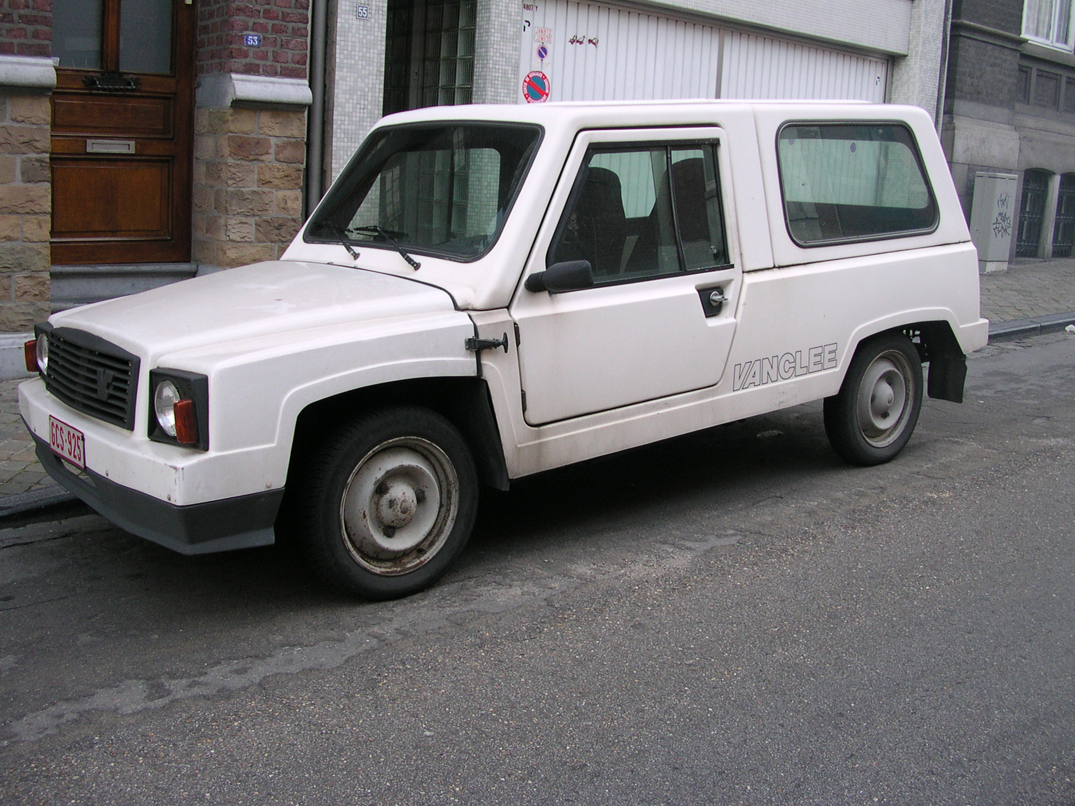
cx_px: 538
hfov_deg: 49.0
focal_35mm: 38
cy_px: 404
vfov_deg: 37.7
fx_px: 1180
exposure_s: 1/26.7
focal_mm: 5.6
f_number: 2.7
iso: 100
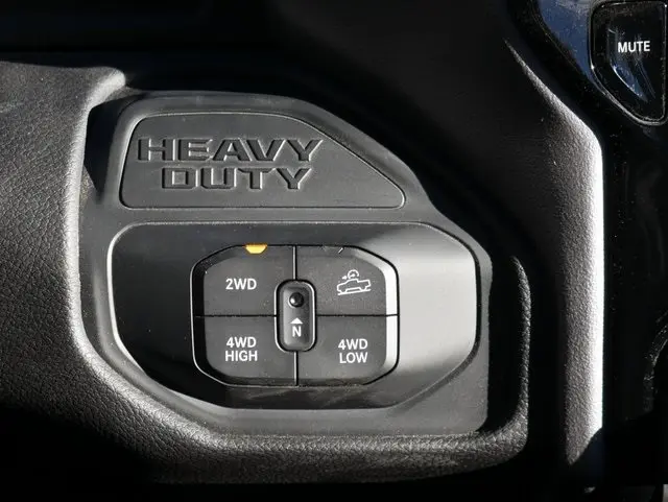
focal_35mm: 74
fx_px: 1429
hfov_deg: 26.3
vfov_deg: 19.9
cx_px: 334
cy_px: 251
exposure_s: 1/80
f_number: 5.5
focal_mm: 37
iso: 250
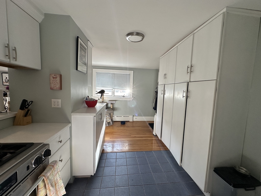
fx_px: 106
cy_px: 98
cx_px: 130
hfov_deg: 102.1
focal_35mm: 14
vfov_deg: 85.7
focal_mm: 2.22
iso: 100
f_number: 2.2
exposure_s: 1/99
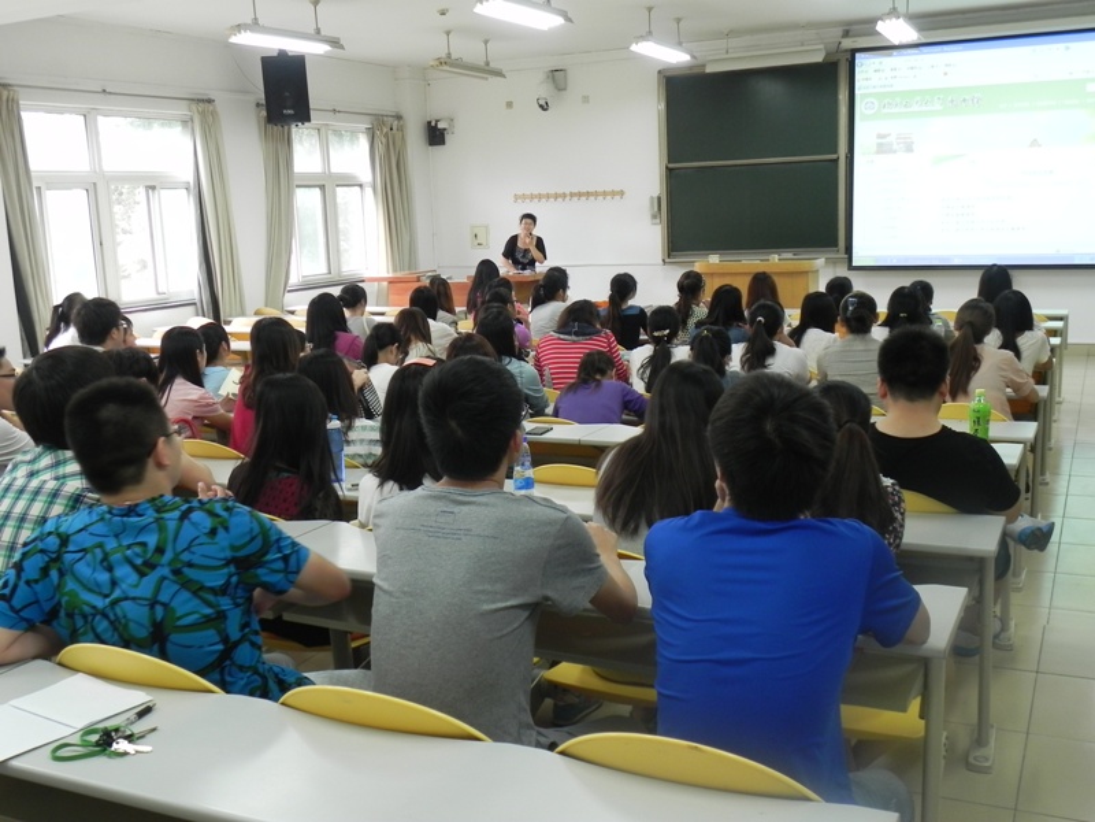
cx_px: 548
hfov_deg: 50.1
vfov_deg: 38.7
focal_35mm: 37
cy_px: 411
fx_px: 1170
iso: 196
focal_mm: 6.6
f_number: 3.2
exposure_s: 1/30
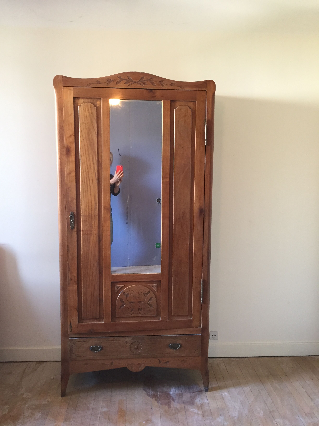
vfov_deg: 61.7
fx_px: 356
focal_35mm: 29
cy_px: 213
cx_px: 160
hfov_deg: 48.2
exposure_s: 1/33
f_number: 2.2
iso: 160
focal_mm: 4.15
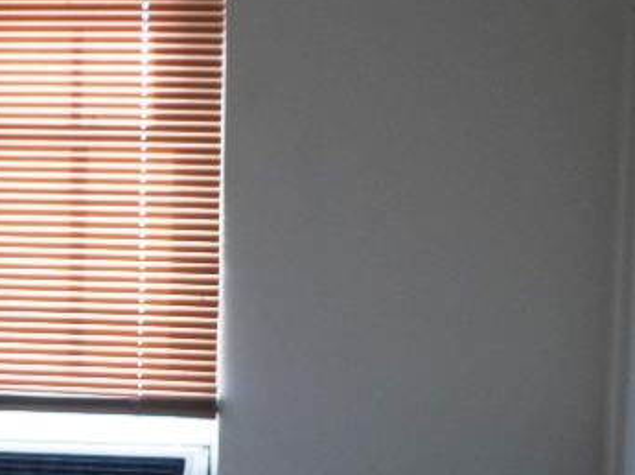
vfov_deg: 13.8
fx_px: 1961
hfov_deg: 17.2
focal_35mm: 107
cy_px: 298
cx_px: -217
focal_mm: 6.5
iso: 80
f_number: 3
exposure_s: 1/45
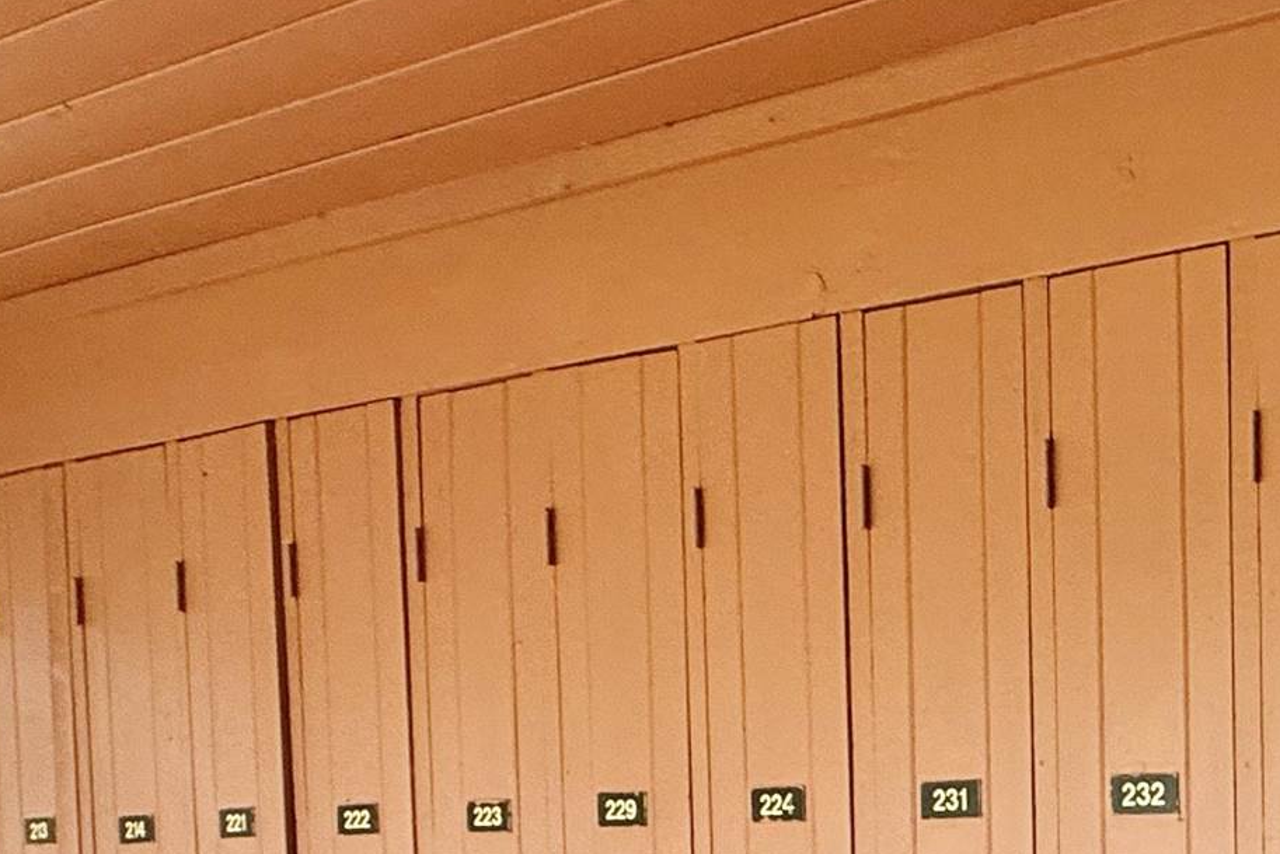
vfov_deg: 25.4
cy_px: 951
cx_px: 1553
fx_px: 1742
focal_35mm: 49
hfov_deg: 32.8
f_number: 2.2
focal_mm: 2.22
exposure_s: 1/60
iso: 250
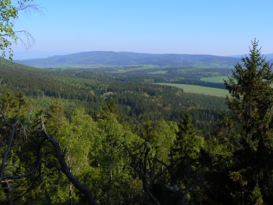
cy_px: 102
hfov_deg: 51.4
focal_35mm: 36
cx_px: 136
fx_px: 284
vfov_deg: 39.7
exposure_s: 1/320
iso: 80
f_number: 5.6
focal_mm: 6
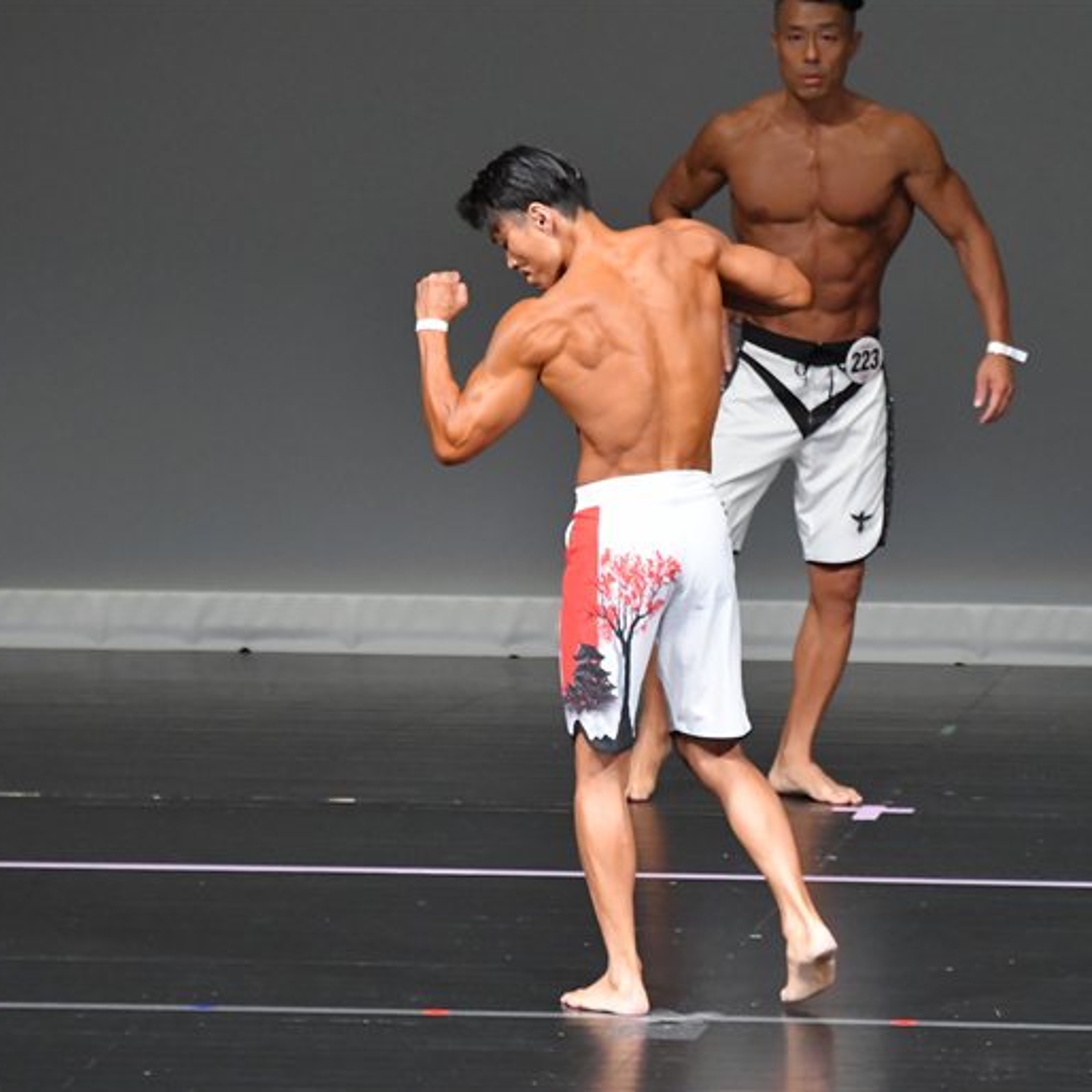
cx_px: 728
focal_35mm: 442
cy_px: 546
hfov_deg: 4.0
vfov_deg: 4.0
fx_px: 15775
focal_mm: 230
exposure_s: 1/400
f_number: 5.6
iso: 5000
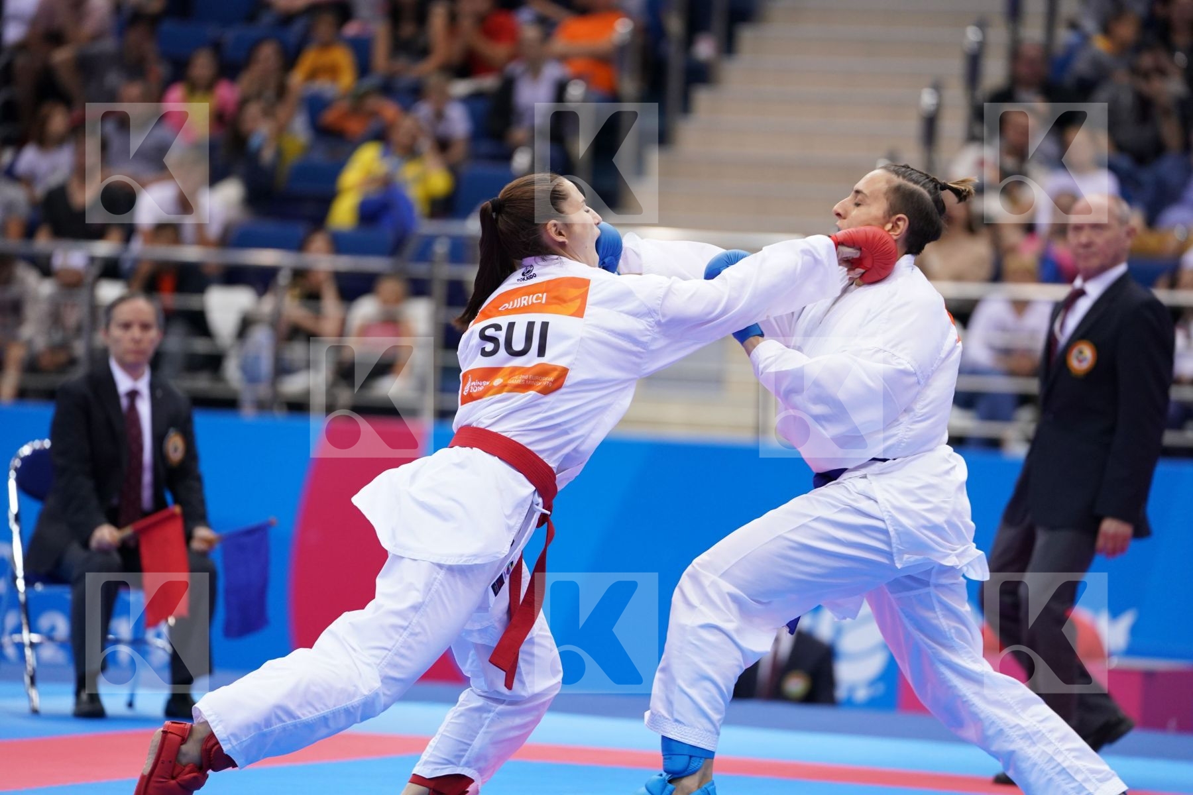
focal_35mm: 198
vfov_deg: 6.9
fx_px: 6561
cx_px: 596
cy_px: 398
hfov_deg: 10.4
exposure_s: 1/1000
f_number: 2.8
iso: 1600
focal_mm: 198
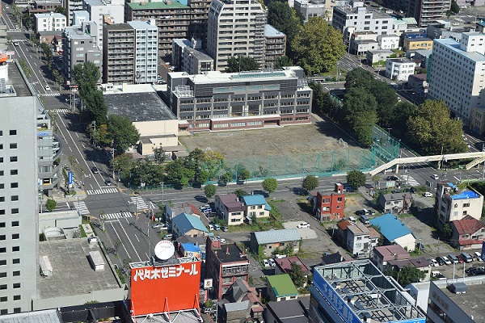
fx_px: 1111
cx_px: 242
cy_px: 162
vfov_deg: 16.6
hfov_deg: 24.6
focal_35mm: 82
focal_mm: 55
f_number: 9
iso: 200
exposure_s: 1/320
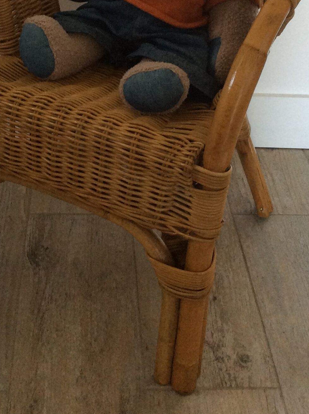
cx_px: 119
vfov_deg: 30.0
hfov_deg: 23.2
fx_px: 752
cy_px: 76
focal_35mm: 63
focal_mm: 3.3
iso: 80
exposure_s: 1/25
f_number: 2.4
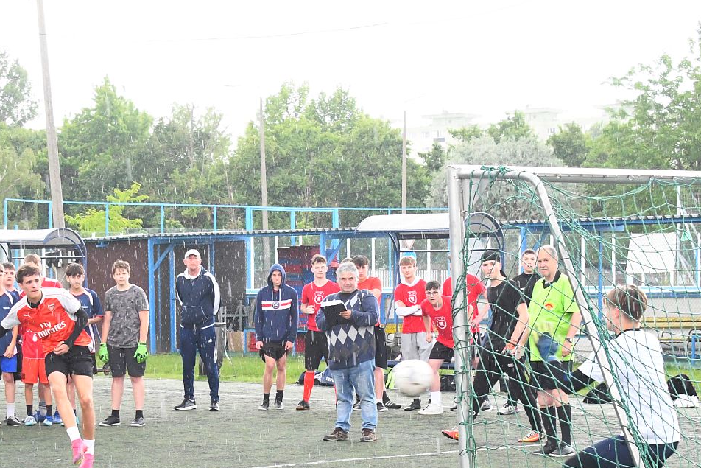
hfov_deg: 16.9
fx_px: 2356
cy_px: 385
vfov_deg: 11.3
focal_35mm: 121
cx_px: 314
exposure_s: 1/320
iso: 5000
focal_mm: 48
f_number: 9
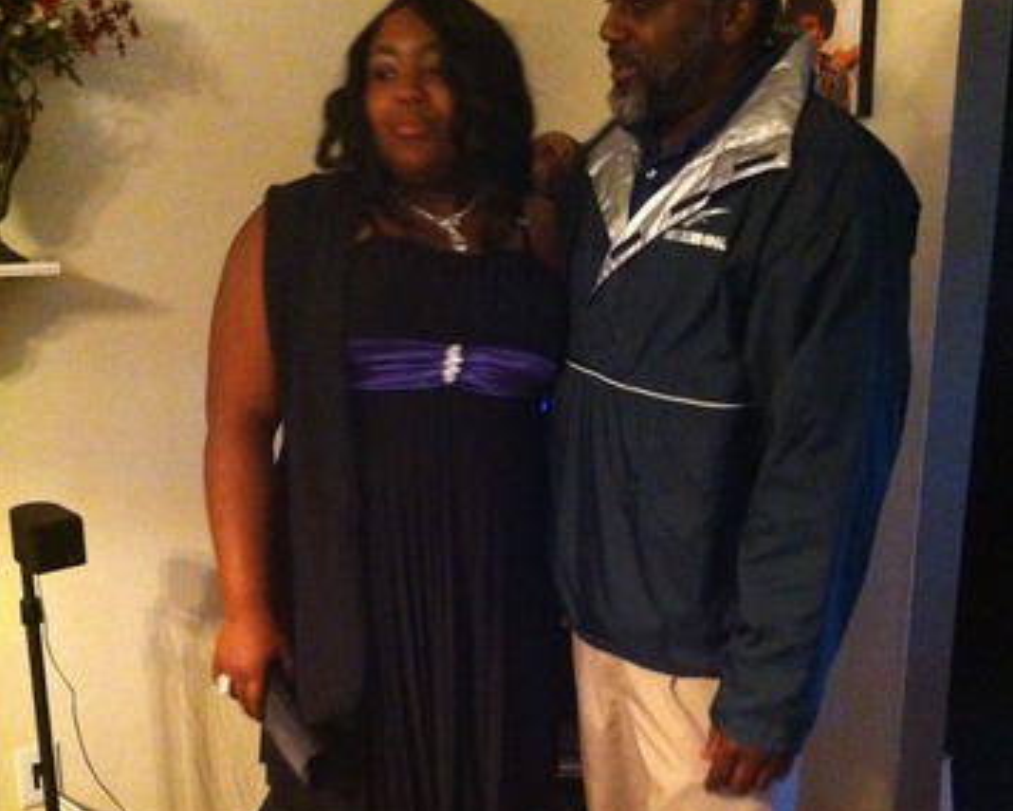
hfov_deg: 40.3
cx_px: 508
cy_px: 509
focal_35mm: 46
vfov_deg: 32.6
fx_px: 1379
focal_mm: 3.85
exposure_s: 1/17
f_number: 2.8
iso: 1000
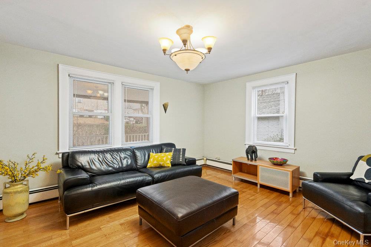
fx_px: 165
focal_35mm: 16
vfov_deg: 73.8
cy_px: 124
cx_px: 186
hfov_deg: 96.7
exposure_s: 1/10
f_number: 7.1
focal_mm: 16
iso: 1250
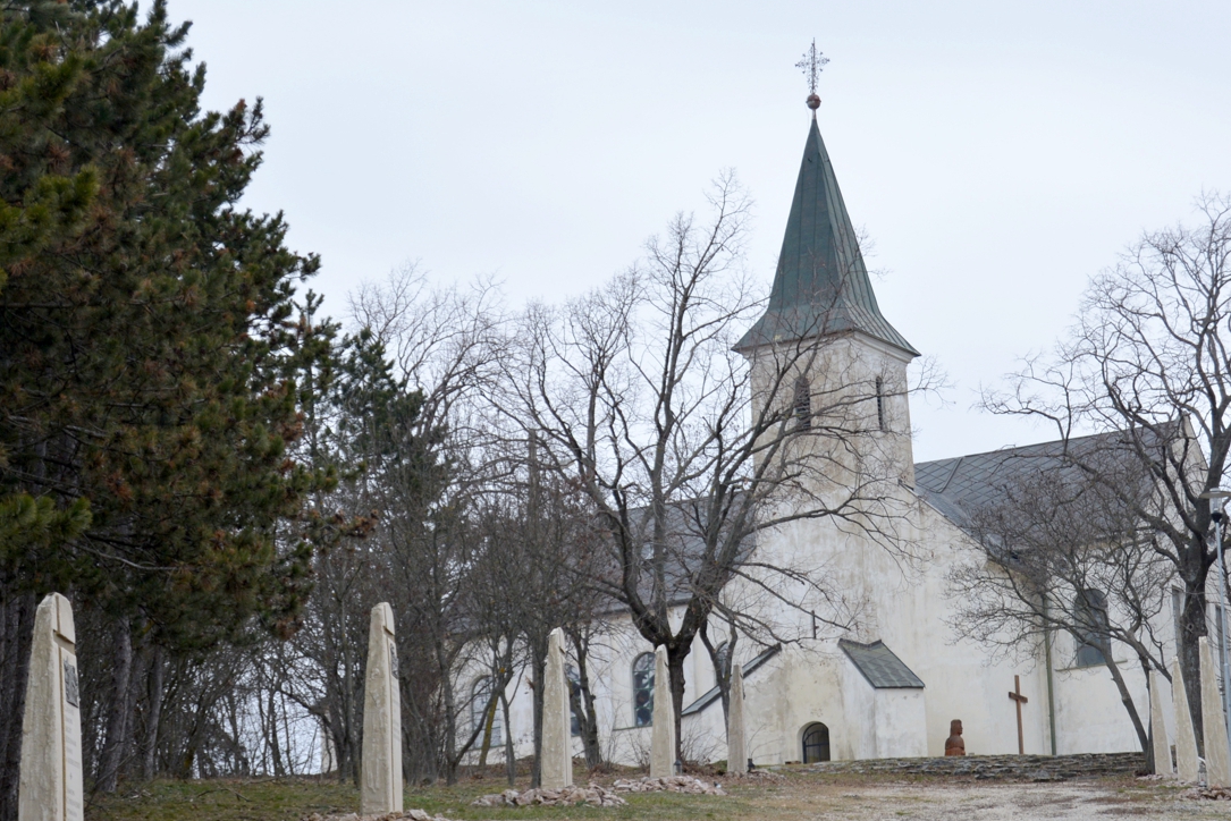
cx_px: 812
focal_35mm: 115
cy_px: 491
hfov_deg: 17.7
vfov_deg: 11.9
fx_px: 3933
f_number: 6.3
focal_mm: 52
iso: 200
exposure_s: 1/160
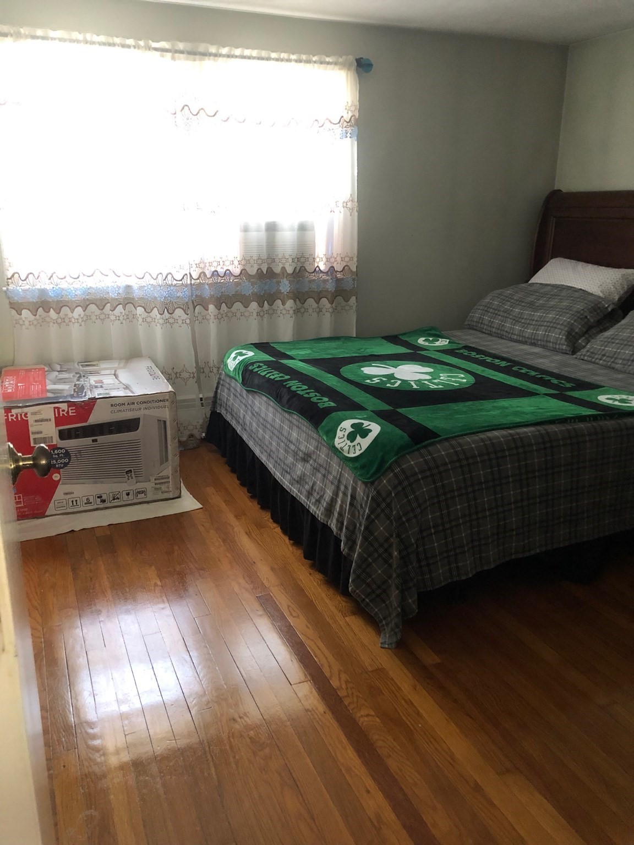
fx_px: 684
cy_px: 422
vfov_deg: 63.4
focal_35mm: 28
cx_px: 317
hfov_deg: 49.7
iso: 100
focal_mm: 3.99
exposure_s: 1/5
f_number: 1.8
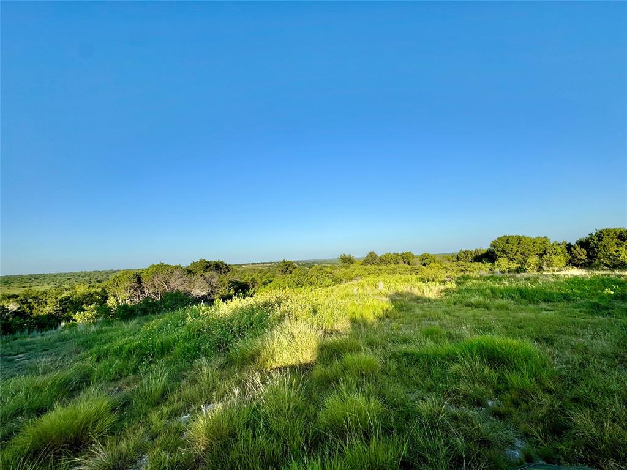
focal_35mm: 14
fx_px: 254
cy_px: 235
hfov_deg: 102.1
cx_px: 314
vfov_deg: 85.7
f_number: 2.2
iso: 50
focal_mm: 2.22
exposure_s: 1/1789
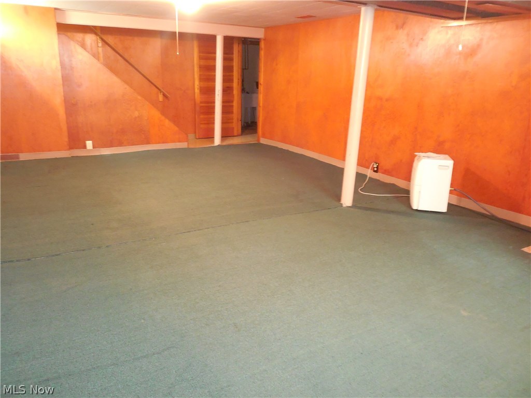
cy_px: 199
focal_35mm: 26
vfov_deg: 53.1
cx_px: 266
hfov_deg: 67.3
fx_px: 399
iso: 800
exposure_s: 1/5
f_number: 3.5
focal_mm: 4.6
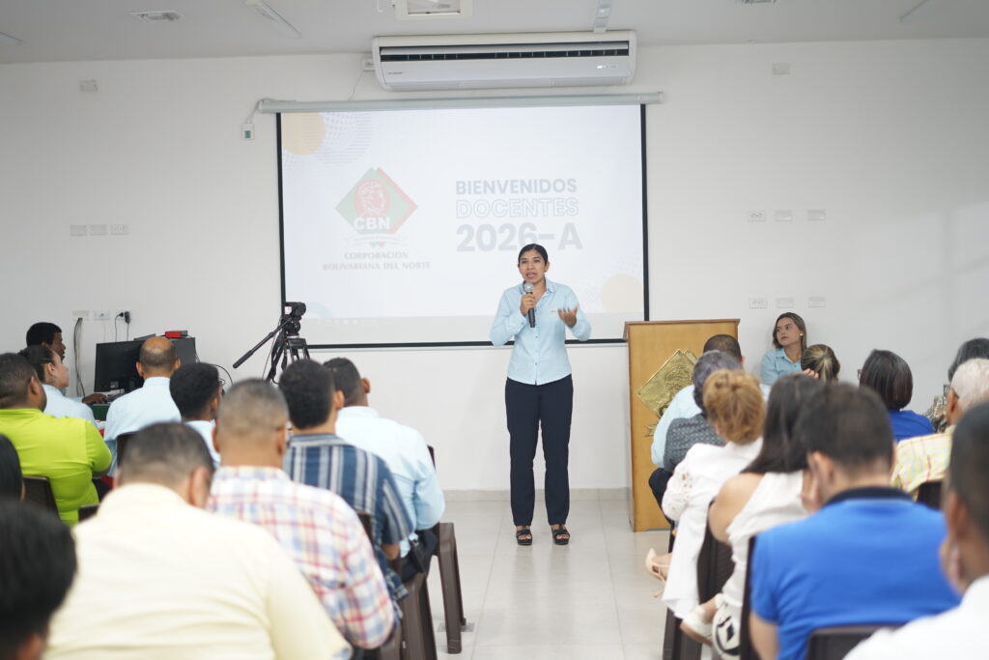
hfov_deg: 39.6
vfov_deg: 27.0
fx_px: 1374
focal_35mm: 50
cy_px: 330
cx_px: 494
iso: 125
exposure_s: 1/50
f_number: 1.8
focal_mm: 50
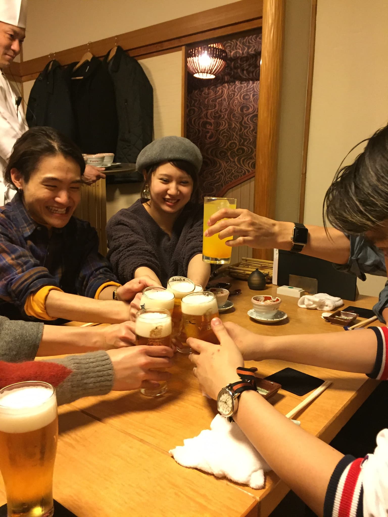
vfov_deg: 61.7
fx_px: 433
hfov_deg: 48.2
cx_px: 194
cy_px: 258
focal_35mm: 29
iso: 250
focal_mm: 4.15
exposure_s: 1/20
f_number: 2.2
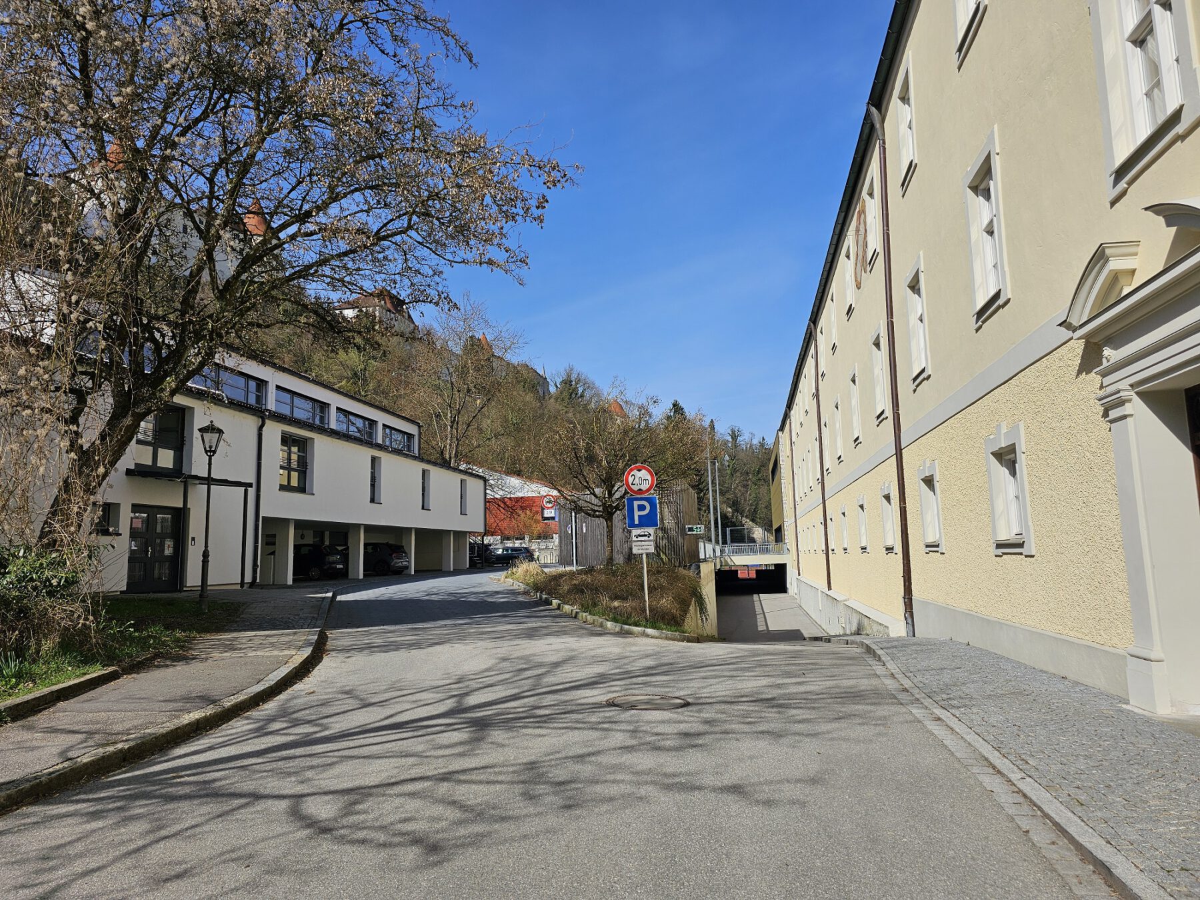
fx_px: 797
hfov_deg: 73.9
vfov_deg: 58.9
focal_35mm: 23
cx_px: 600
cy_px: 450
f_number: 1.7
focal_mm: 6.3
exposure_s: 1/1311
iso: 10
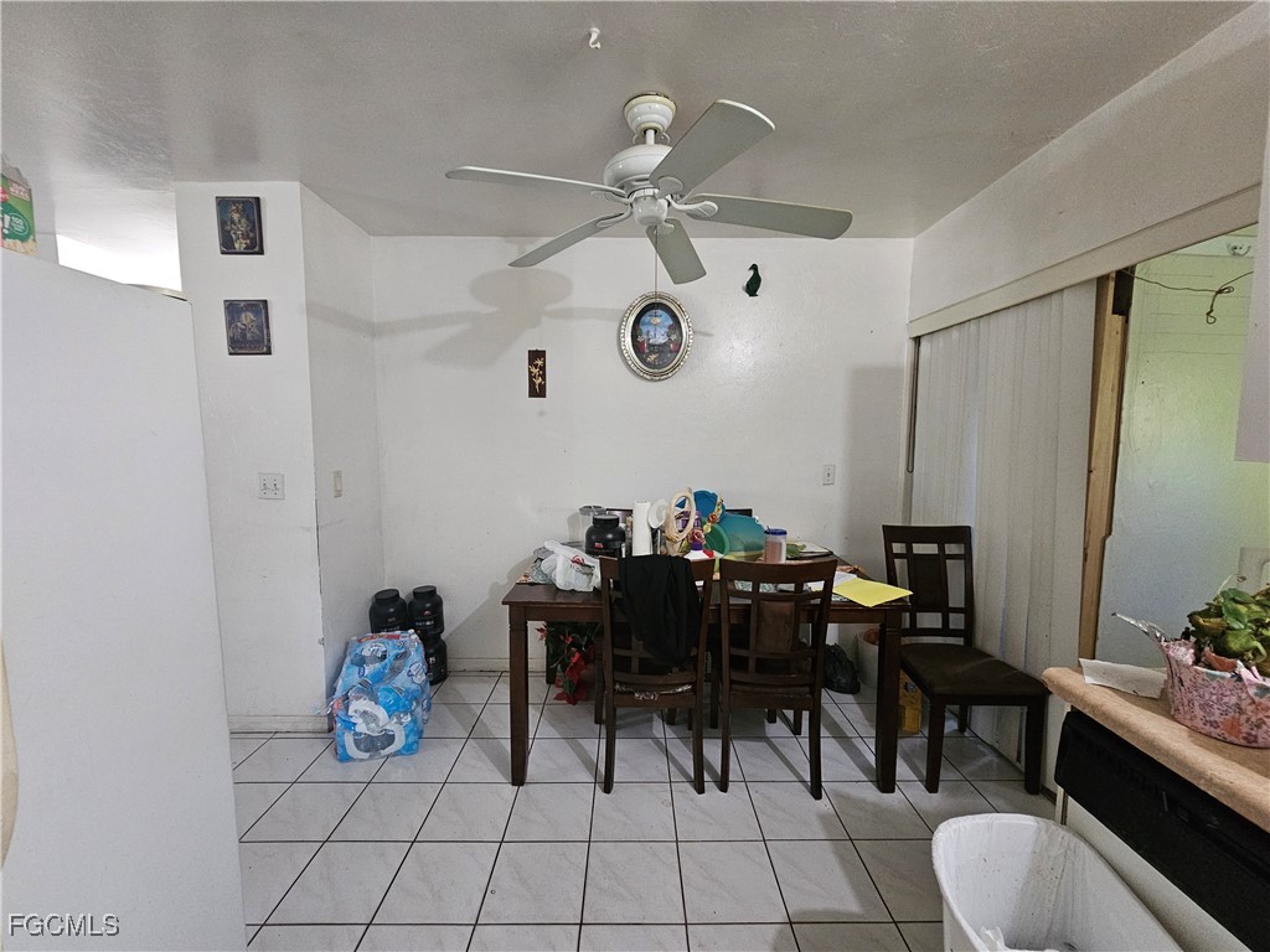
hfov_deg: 106.2
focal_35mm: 13
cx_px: 635
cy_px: 476
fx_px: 477
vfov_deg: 89.9
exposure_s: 1/30
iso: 500
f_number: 2.2
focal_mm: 2.2
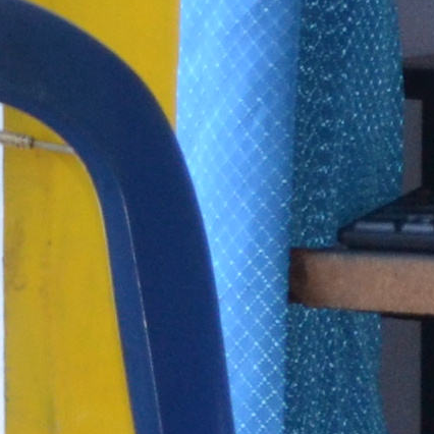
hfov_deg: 2.5
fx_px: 9787
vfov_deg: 2.5
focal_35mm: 690
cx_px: -1444
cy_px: 322
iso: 640
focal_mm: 50
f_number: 5.6
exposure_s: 1/60
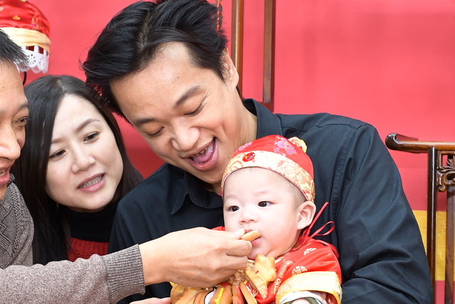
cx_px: 269
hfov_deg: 18.4
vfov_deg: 12.3
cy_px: 227
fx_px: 1403
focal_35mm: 111
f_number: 4.5
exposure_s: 1/200
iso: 800
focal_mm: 35
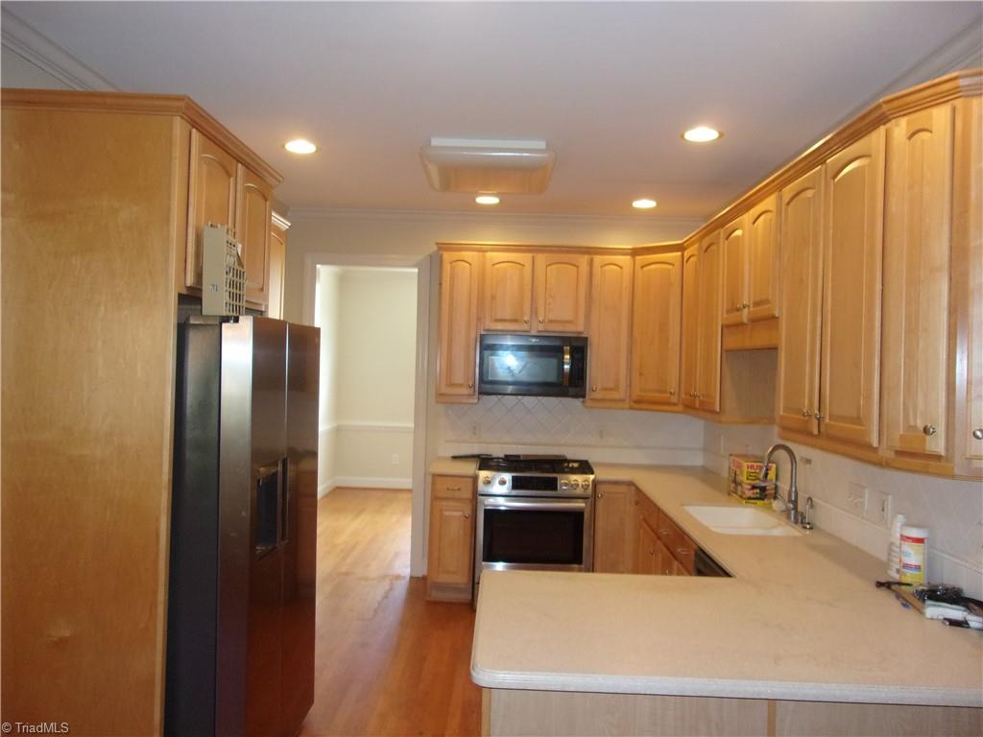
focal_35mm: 27
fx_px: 767
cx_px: 492
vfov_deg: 51.4
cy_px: 368
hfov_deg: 65.3
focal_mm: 4.9
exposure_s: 1/34
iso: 200
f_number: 3
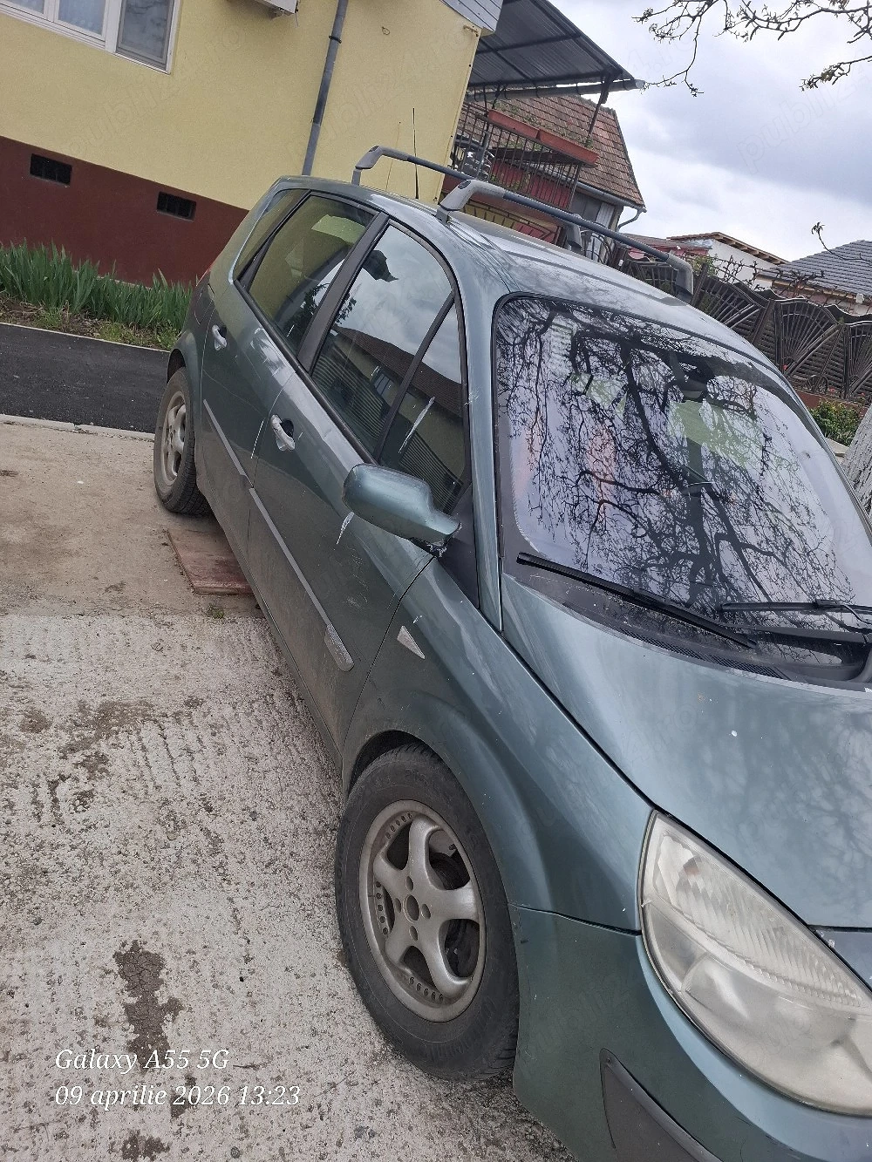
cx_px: 436
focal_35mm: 23
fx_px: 772
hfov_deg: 58.9
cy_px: 581
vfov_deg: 73.9
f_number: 1.8
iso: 50
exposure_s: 1/1250
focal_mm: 5.54
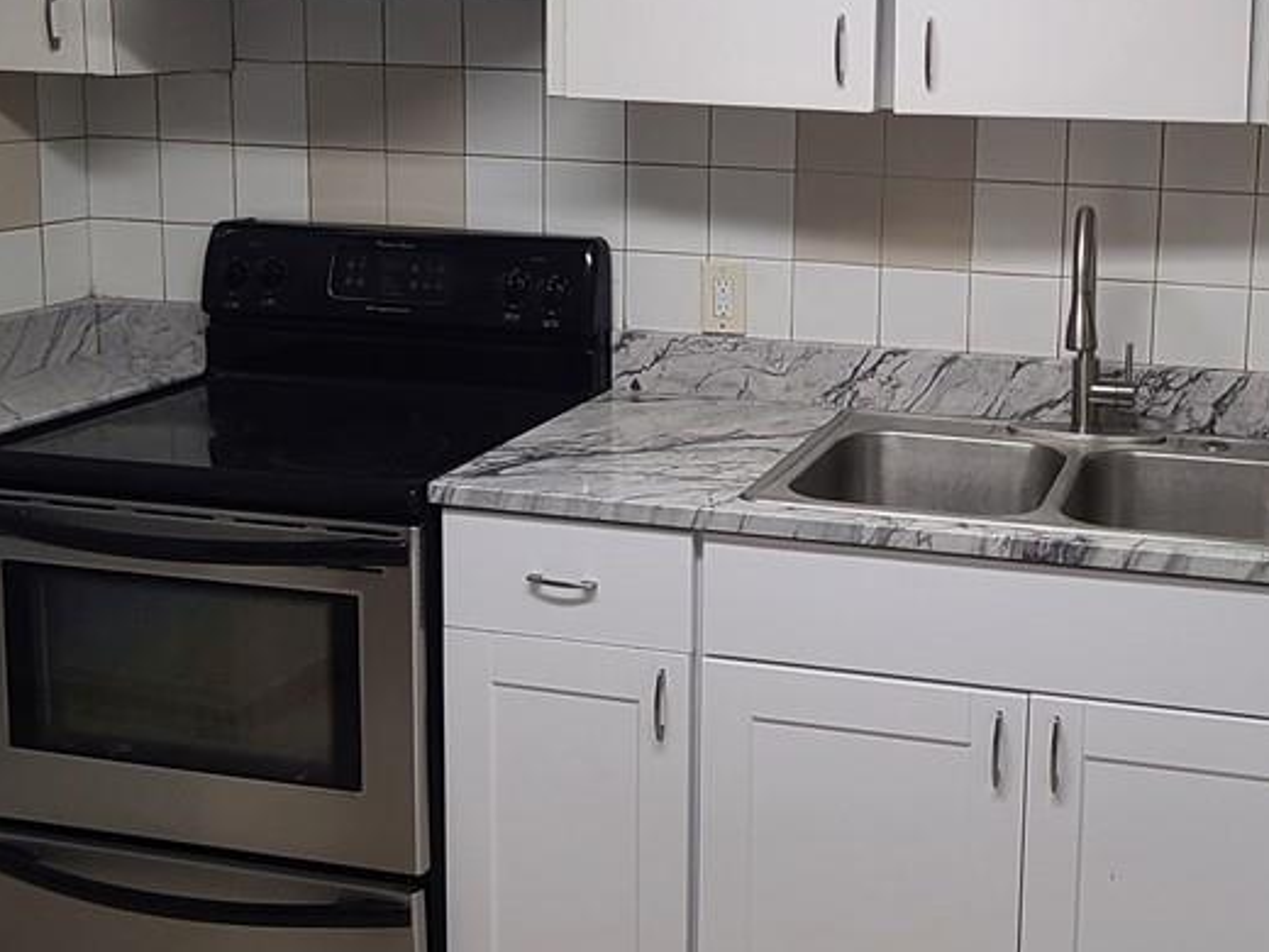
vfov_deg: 35.4
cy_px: 276
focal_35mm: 40
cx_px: 952
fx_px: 1466
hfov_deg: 45.2
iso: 100
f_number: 2.2
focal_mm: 2.2
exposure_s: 1/60
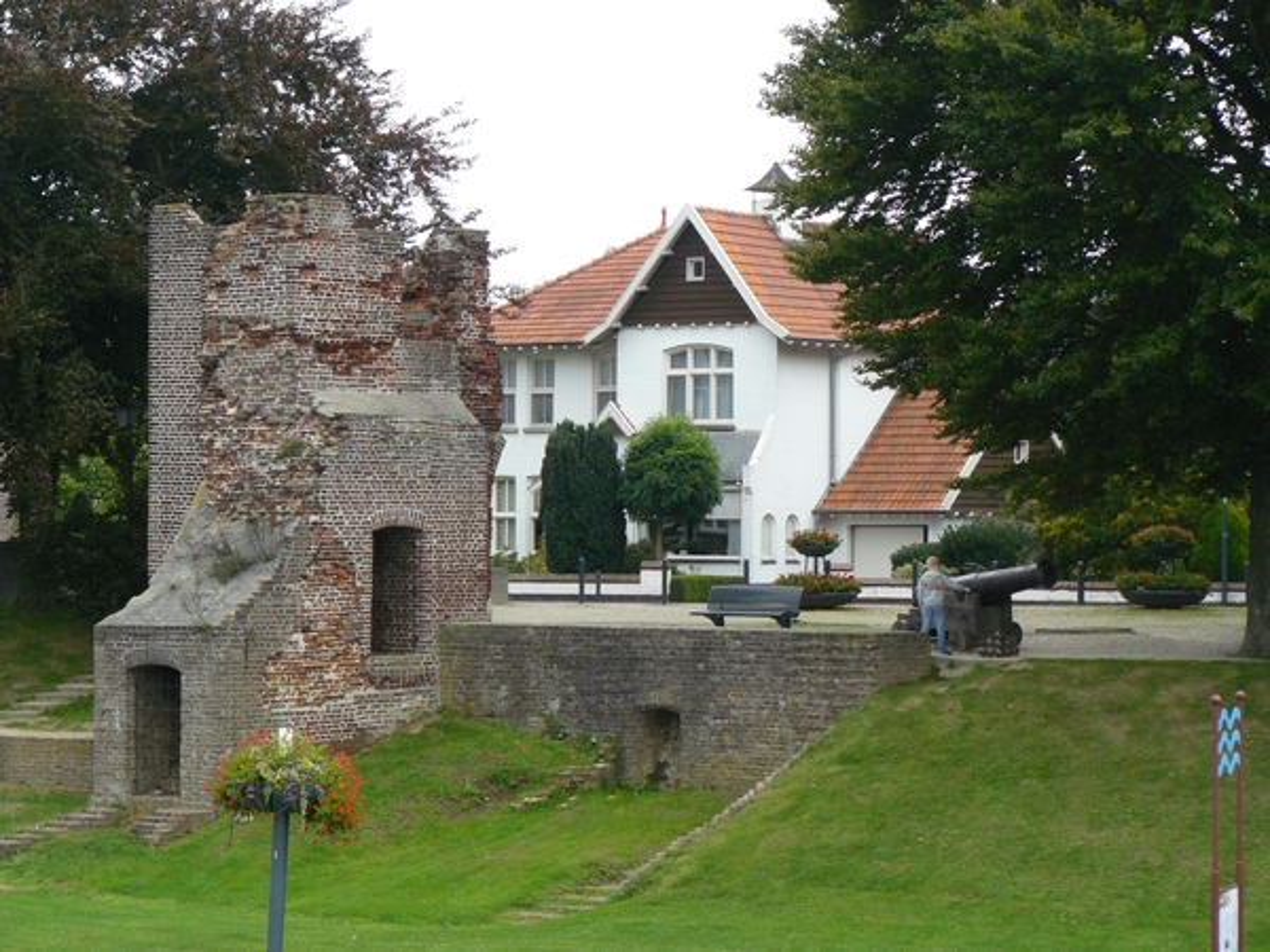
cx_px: 635
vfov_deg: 14.0
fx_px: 3889
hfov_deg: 18.5
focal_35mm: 106
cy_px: 476
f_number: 4.5
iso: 200
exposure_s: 1/200
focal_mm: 17.7
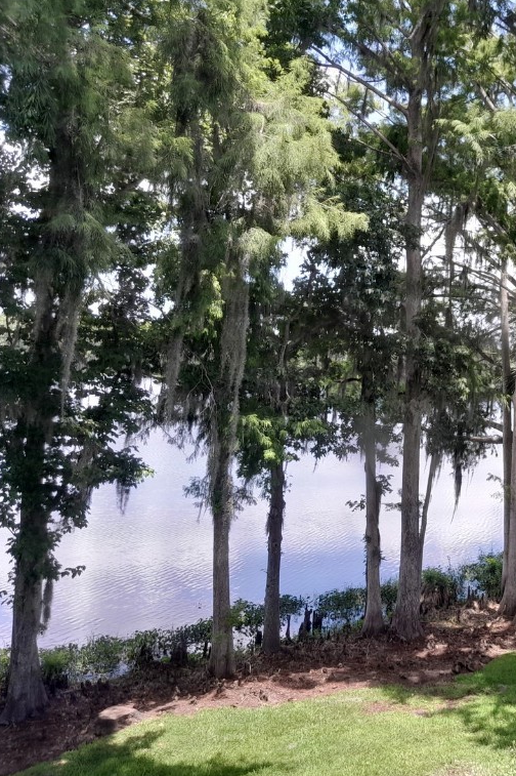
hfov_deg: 32.5
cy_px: 392
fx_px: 818
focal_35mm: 38
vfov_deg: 50.7
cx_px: 502
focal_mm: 4
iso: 40
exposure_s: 1/120
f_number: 1.8
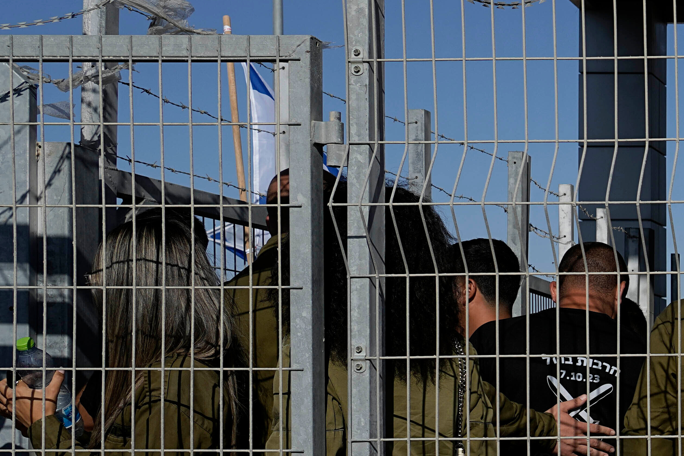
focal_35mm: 89
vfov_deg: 15.2
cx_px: 1045
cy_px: 419
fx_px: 1691
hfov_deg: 19.7
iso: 100
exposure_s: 1/1000
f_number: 6.3
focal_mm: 26
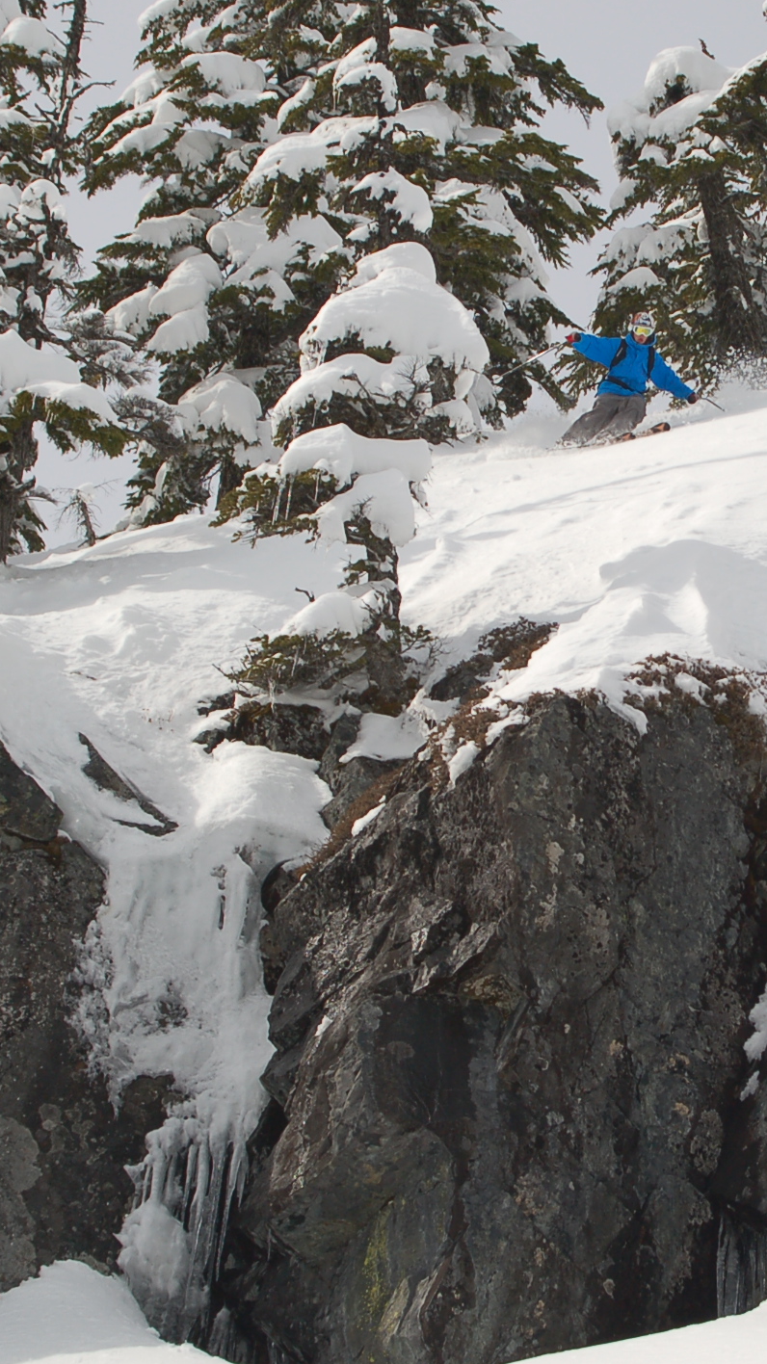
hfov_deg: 10.0
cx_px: 725
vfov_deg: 17.9
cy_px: 686
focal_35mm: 120
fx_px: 4341
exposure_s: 1/500
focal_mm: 48
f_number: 9
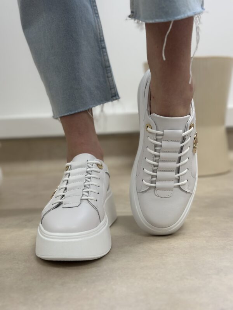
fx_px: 431
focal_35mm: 48
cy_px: 155
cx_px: 116
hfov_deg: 30.3
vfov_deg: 39.7
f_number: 1.78
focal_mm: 6.86
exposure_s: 1/100
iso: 125
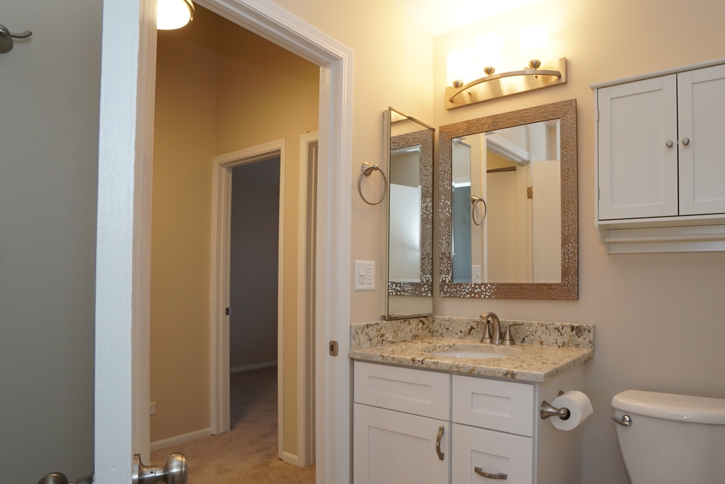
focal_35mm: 21
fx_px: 423
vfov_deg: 59.2
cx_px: 472
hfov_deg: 79.0
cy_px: 282
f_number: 4
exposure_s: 1/160
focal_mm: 10
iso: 640
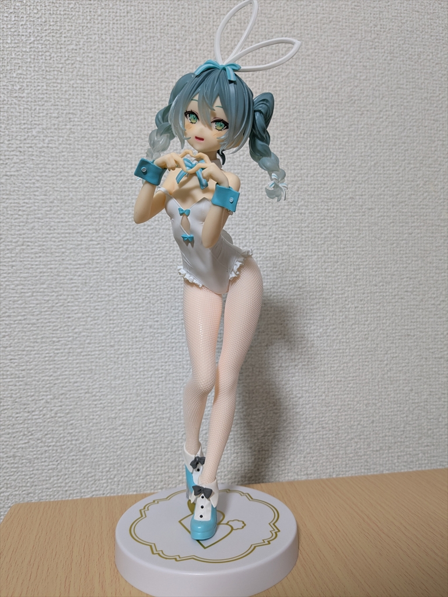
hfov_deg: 51.4
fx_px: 466
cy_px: 298
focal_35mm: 27
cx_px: 224
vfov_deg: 65.3
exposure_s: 1/24
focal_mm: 4.38
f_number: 1.73
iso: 82
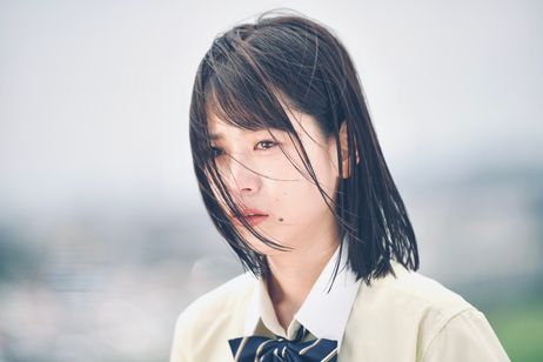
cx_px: 272
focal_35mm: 197
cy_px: 181
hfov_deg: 10.4
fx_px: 2971
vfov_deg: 7.0
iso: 100
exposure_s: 1/2500
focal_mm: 197
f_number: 2.8
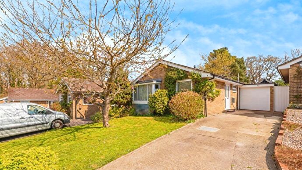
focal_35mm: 16
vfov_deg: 66.4
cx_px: 153
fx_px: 128
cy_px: 102
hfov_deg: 99.4
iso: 320
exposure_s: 1/550
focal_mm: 10
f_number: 8
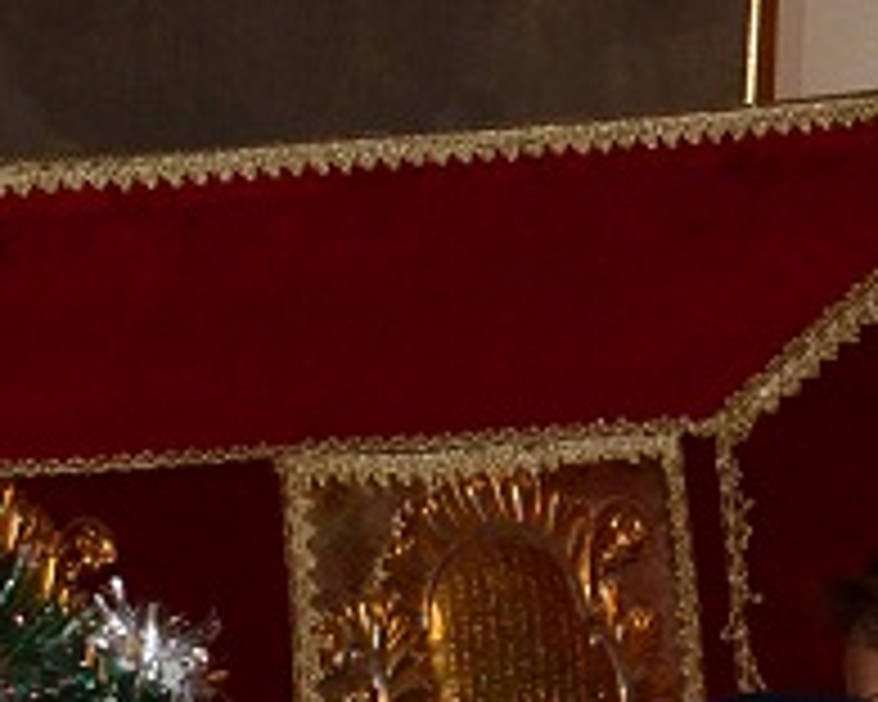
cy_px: 945
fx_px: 10446
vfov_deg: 3.8
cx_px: 500
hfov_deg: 4.8
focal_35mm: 402
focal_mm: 62
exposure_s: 1/60
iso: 2500
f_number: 9
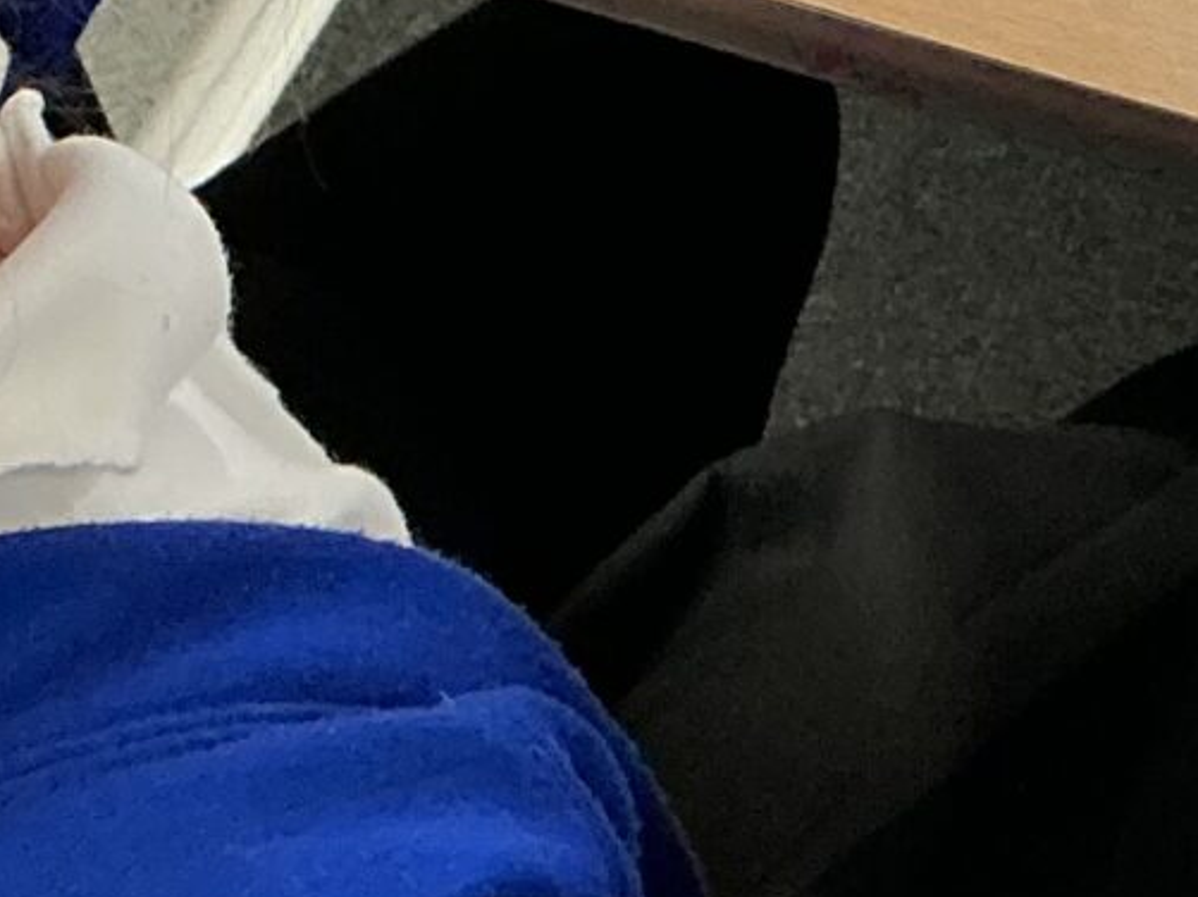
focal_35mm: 148
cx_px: 1582
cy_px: -787
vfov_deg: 9.5
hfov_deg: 12.9
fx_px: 5120
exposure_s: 1/50
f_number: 1.8
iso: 50
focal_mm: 3
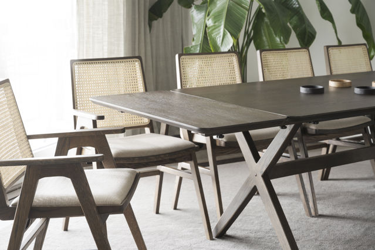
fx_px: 729
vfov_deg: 19.5
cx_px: 188
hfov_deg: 28.8
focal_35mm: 70
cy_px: 125
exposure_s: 1
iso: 100
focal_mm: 70
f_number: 6.3
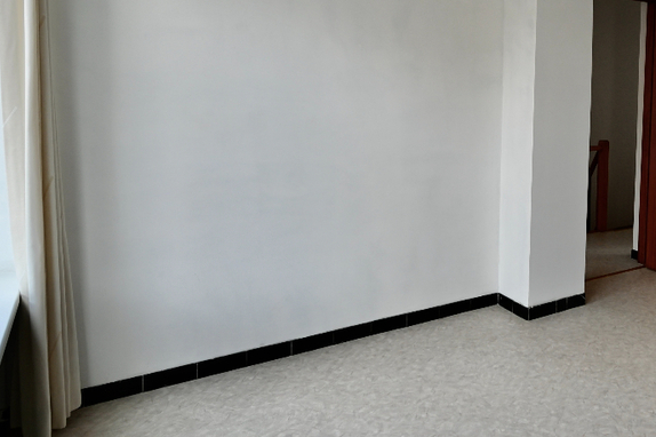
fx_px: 601
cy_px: 109
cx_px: 558
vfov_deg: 38.9
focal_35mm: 33
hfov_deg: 52.1
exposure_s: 1/250
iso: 200
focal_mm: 14
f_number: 4
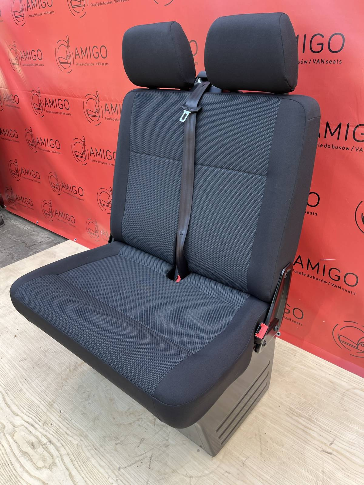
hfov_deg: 53.1
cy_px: 242
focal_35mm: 26
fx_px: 365
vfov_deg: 67.3
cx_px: 182
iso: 40
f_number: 1.6
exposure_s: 1/141
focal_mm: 5.1
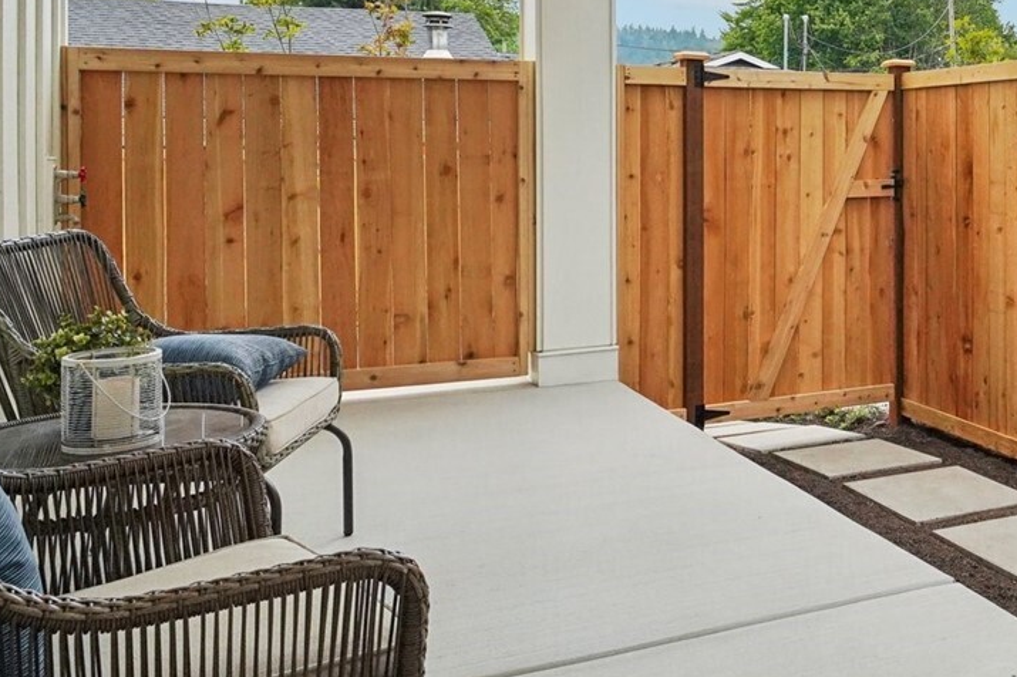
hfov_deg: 47.2
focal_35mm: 38
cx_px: 850
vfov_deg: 34.4
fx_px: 1073
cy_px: 186
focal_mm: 16
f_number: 8
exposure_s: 1/640
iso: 1600
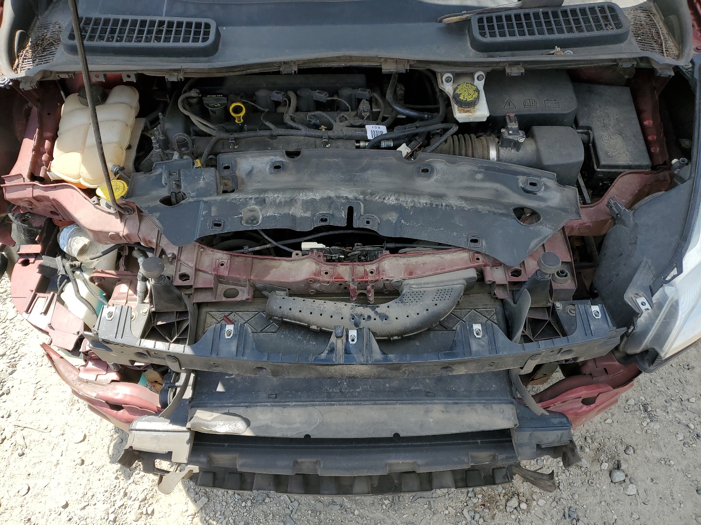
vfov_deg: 53.1
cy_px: 262
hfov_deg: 67.3
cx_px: 350
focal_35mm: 26
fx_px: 527
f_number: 1.5
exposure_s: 1/1250
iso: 50
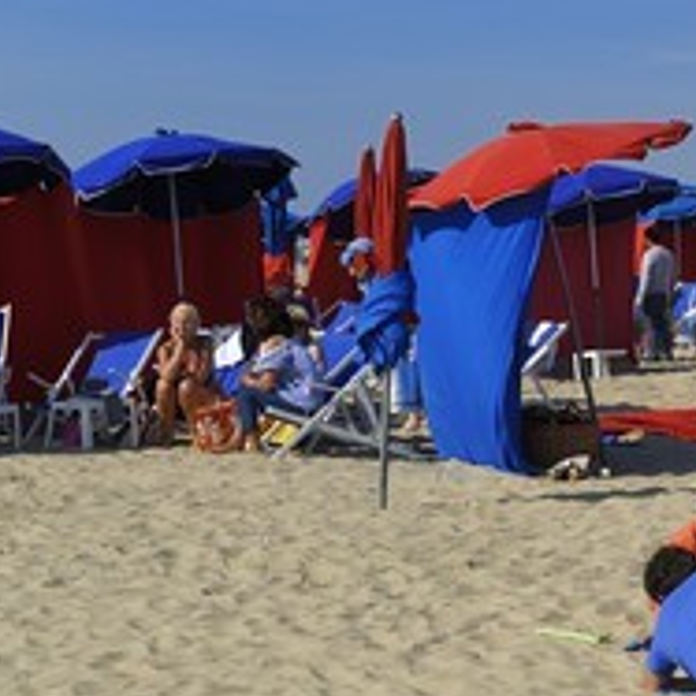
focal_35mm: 115
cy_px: 272
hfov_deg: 15.0
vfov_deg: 15.1
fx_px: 2616
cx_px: 638
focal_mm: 60
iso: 200
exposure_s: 1/200
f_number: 14
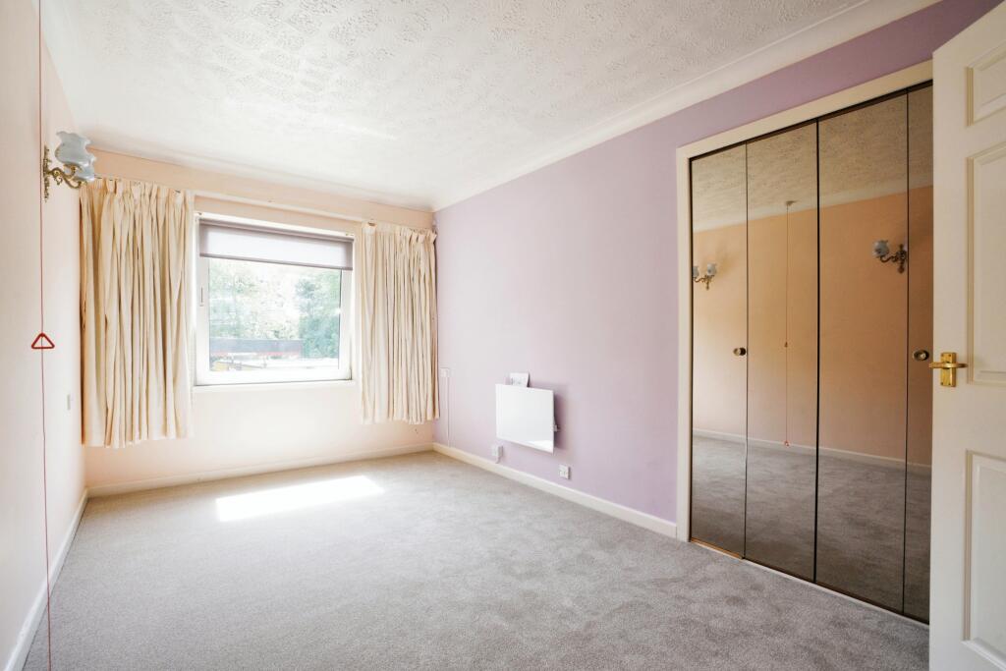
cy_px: 336
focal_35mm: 16
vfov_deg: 73.8
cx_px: 503
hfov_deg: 96.7
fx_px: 447
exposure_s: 1/60
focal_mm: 16
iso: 800
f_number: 9
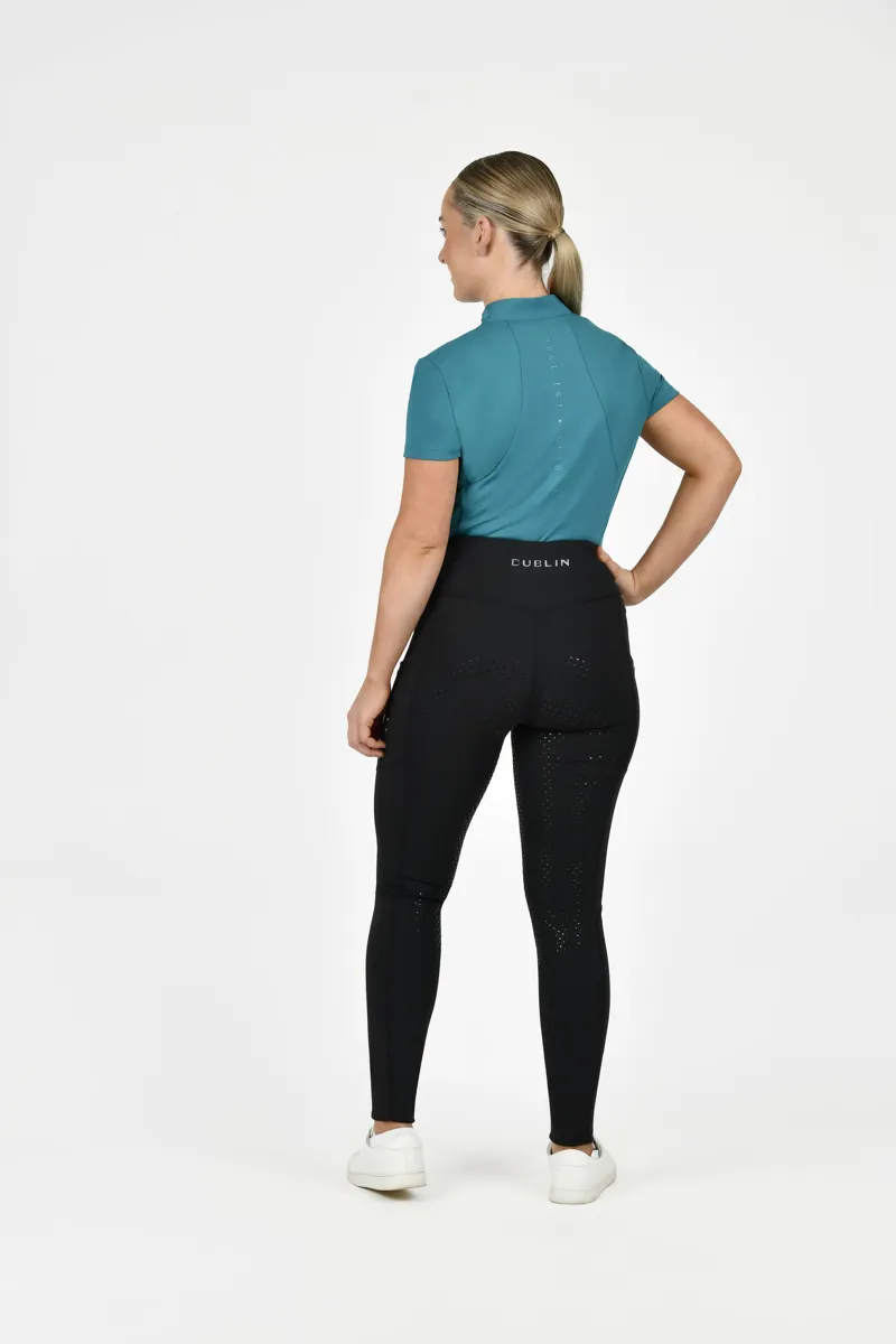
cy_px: 672
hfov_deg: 18.2
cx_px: 448
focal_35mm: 75
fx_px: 2800
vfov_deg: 27.0
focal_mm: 75
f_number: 5.6
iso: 125
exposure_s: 1/160
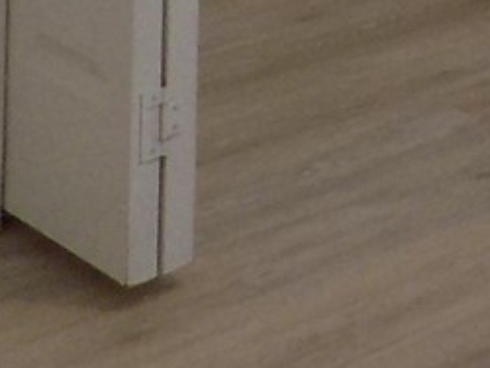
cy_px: -754
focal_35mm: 147
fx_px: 2083
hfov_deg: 11.2
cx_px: 1180
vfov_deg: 8.4
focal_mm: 4
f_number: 3.1
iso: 140
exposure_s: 1/30
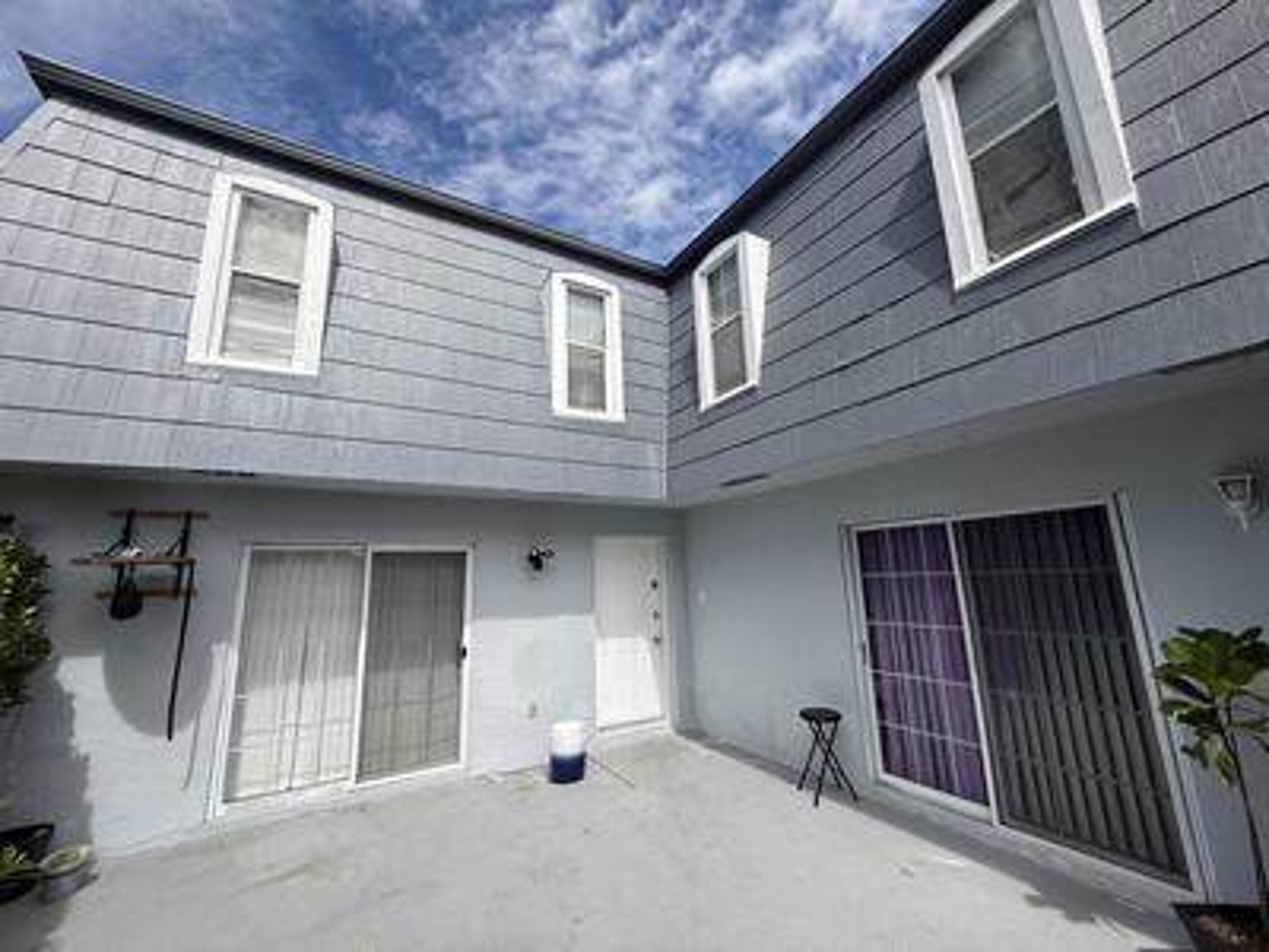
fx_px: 513
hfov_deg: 102.1
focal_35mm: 14
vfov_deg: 85.7
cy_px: 476
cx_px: 634
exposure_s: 1/2506
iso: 50
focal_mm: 2.22
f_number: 2.2
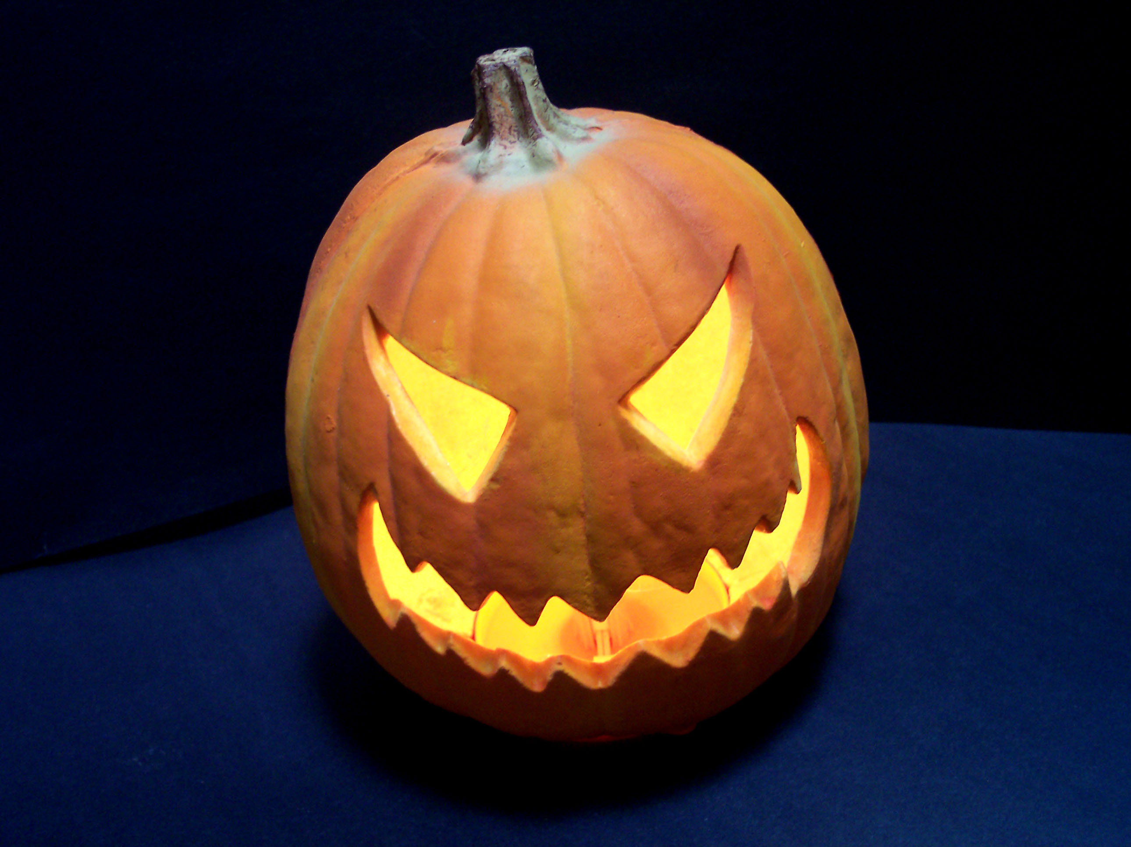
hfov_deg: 49.0
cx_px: 566
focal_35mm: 38
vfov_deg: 37.7
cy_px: 424
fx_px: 1241
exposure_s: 1/30
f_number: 2.8
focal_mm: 8
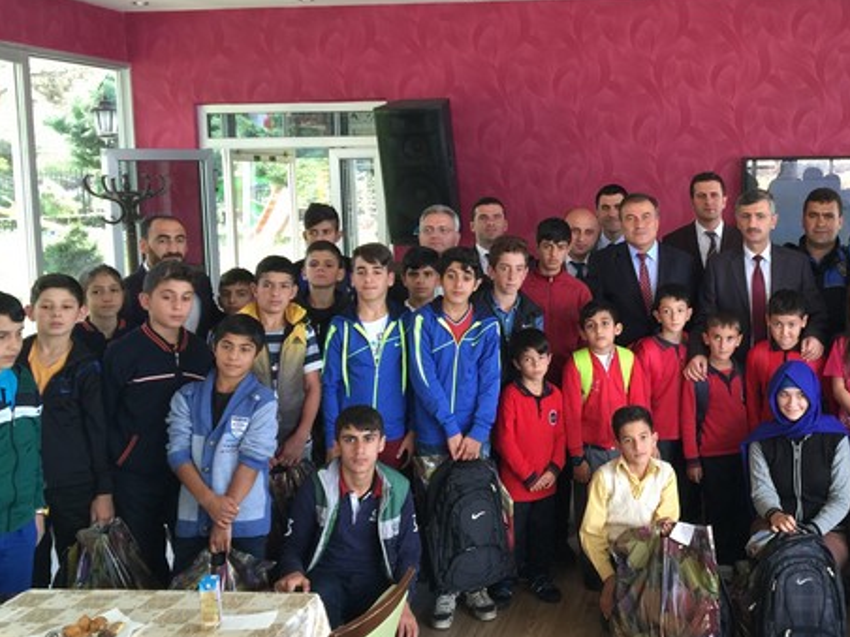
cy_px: 282
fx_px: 1056
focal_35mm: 43
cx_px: 628
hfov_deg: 42.6
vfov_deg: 33.6
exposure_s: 1/33
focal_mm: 4.15
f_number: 2.2
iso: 40
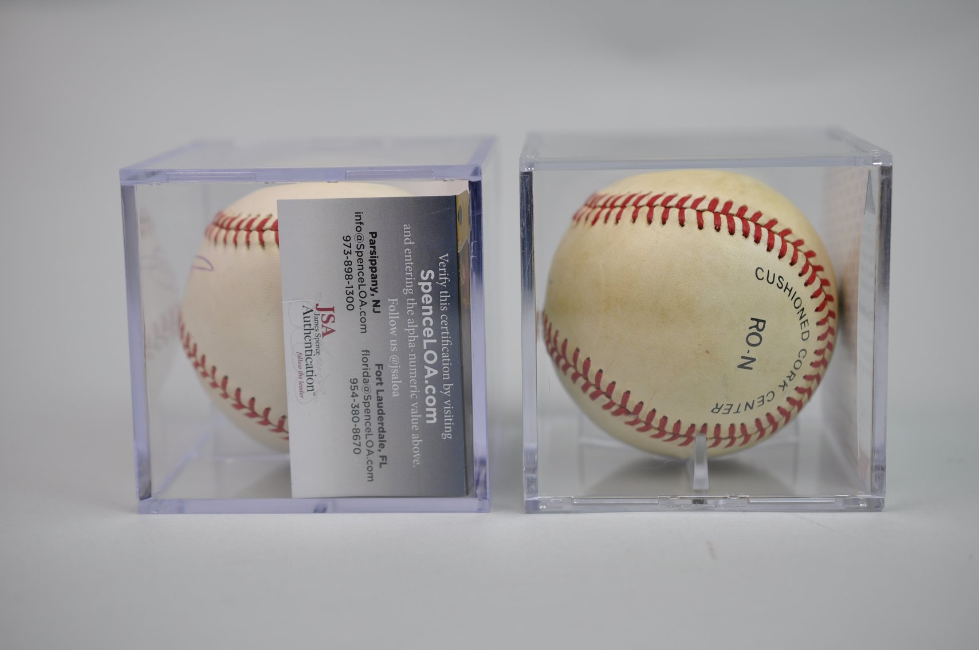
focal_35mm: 60
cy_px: 325
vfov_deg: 22.6
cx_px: 490
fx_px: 1630
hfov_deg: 33.4
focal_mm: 40
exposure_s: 1/60
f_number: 4
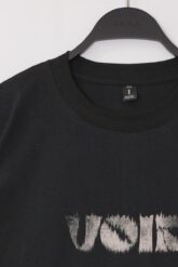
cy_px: 289
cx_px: 125
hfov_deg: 14.5
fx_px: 696
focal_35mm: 94
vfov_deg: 20.7
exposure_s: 1/15
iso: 100
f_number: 1.8
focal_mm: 4.27
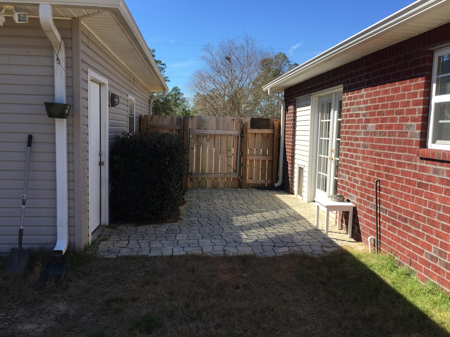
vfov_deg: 48.2
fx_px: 377
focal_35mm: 29
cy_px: 168
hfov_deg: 61.7
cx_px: 225
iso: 32
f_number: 2.2
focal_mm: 4.15
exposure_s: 1/1276
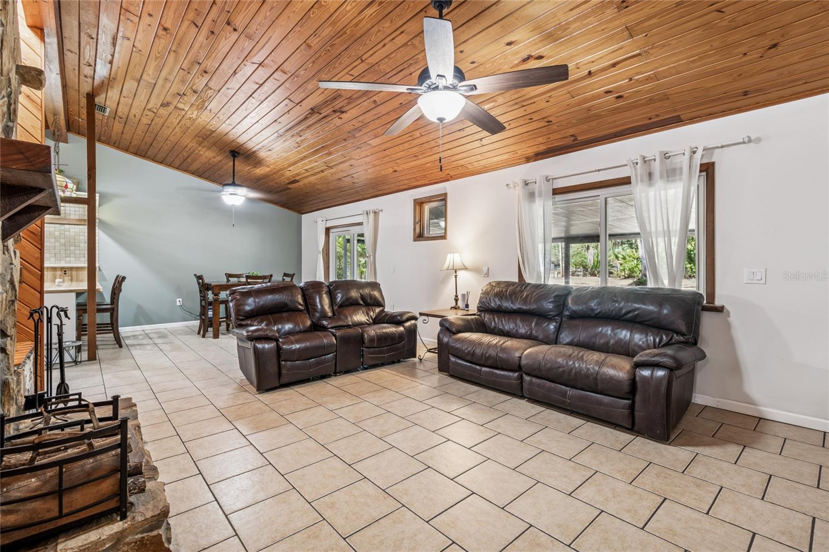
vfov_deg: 77.3
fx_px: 345
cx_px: 414
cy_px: 276
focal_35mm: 15
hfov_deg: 100.4
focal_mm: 10
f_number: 7.1
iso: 100
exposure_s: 1/1.25
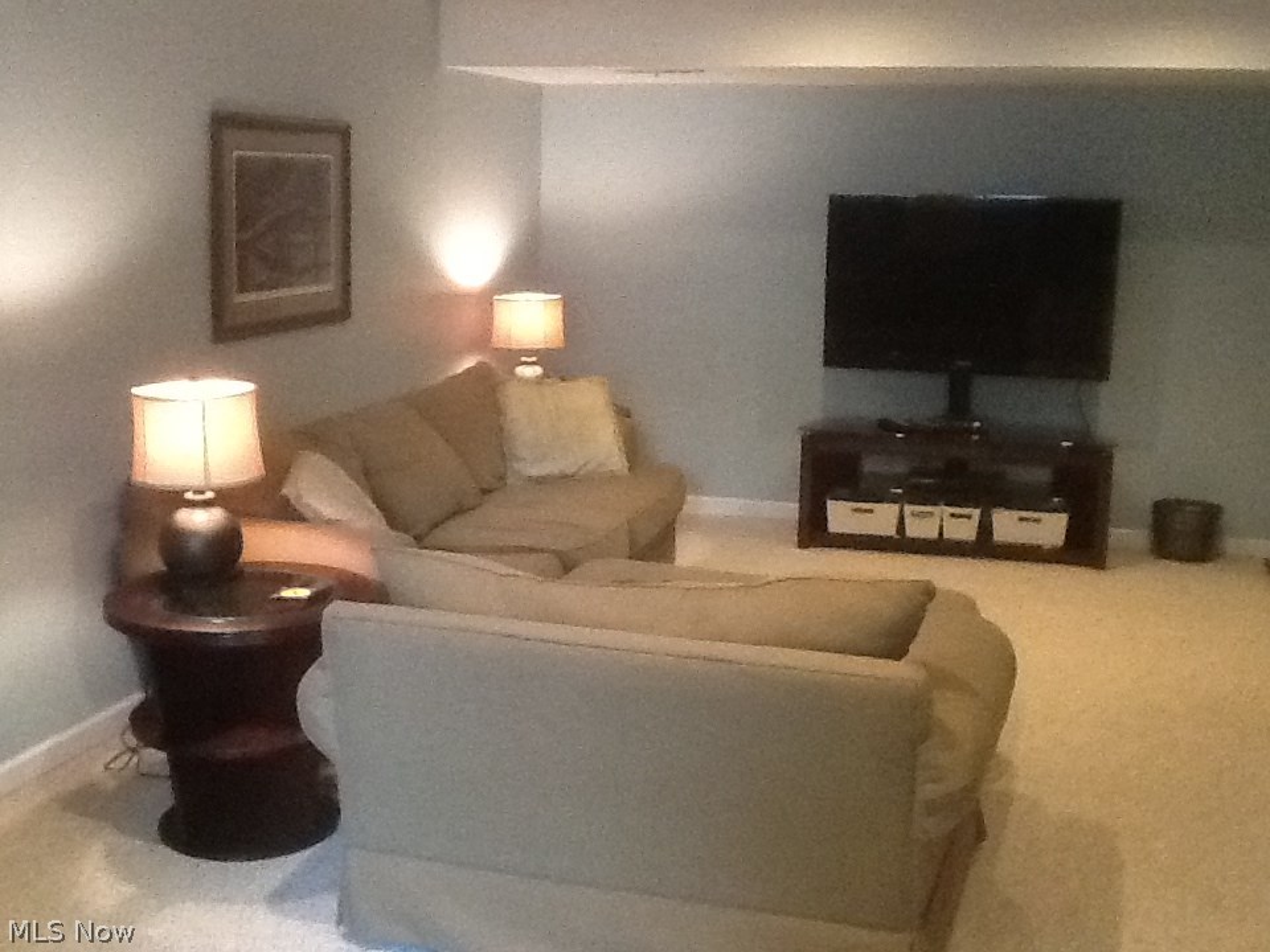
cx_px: 635
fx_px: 1614
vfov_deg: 32.9
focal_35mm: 44
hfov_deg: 42.9
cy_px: 476
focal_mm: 2.03
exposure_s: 1/15
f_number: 2.4
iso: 400
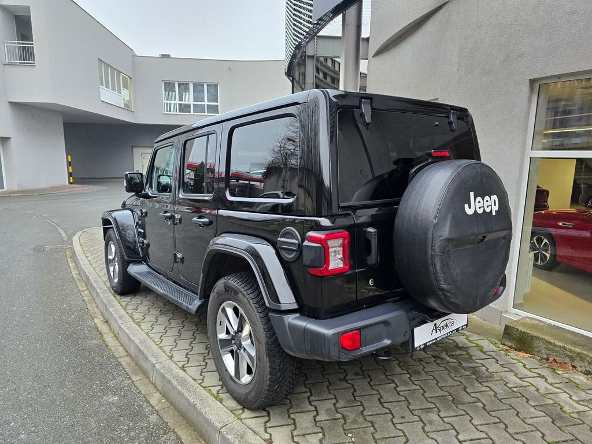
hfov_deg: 73.9
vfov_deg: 58.9
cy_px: 222
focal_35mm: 23
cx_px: 296
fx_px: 393
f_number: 1.7
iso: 125
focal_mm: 6.3
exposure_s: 1/180
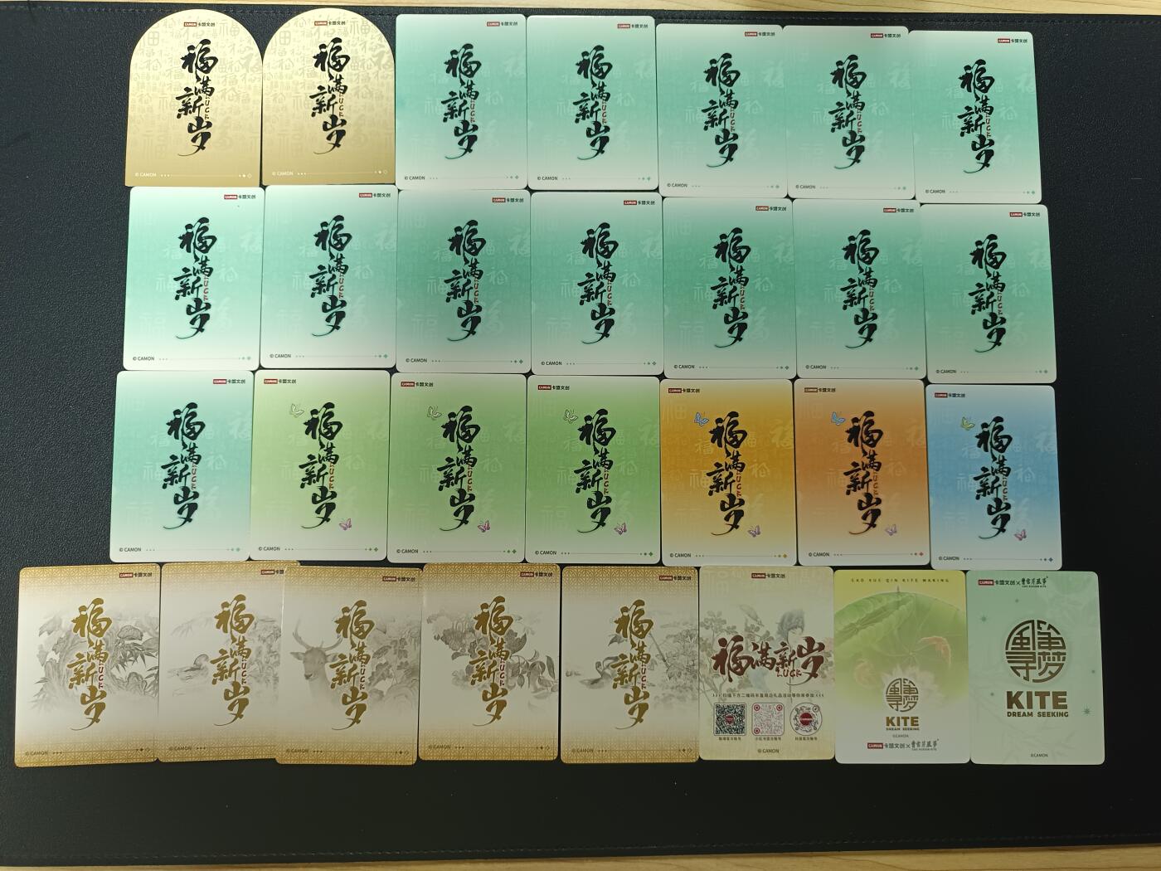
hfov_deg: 71.6
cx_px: 580
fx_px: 805
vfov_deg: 56.8
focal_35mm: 24
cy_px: 436
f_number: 1.7
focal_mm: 5.31
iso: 534
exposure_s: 1/50
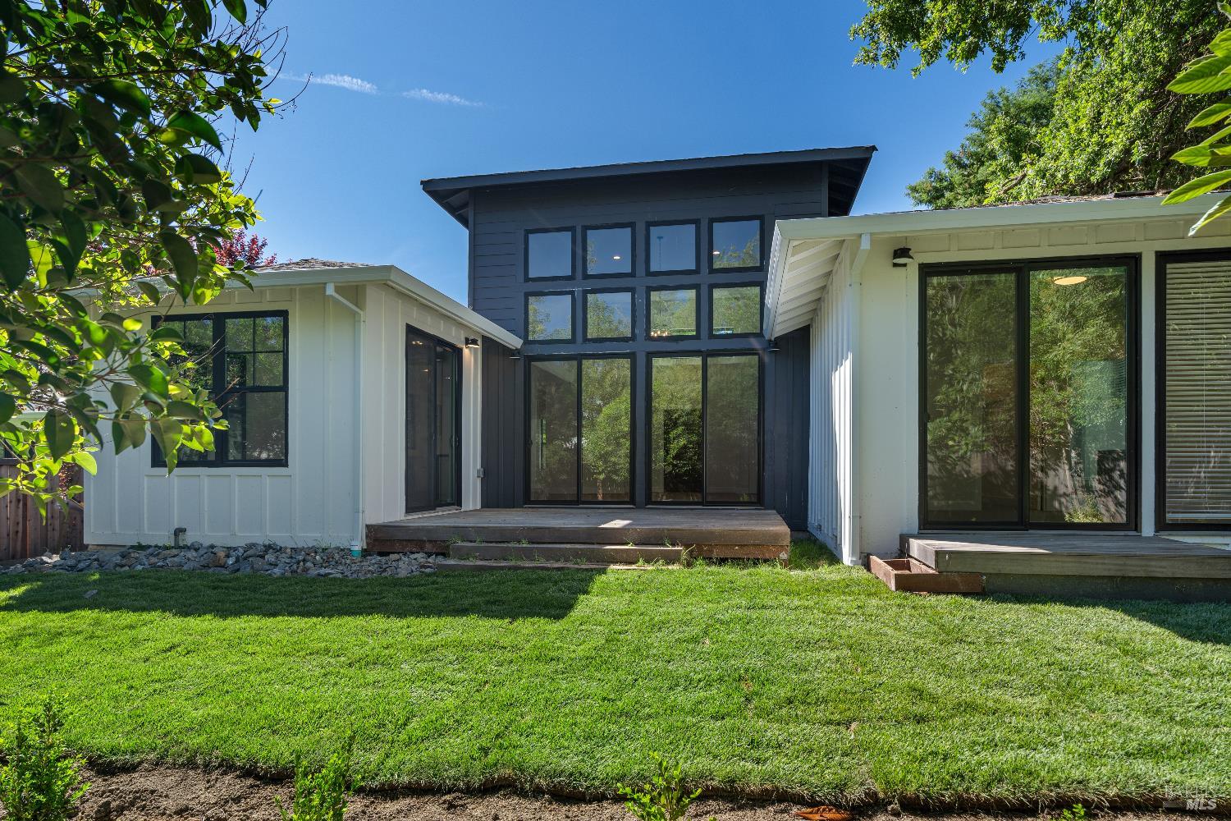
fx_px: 684
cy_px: 410
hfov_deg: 84.0
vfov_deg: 61.9
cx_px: 616
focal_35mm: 20
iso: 160
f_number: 8
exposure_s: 1/45
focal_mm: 20
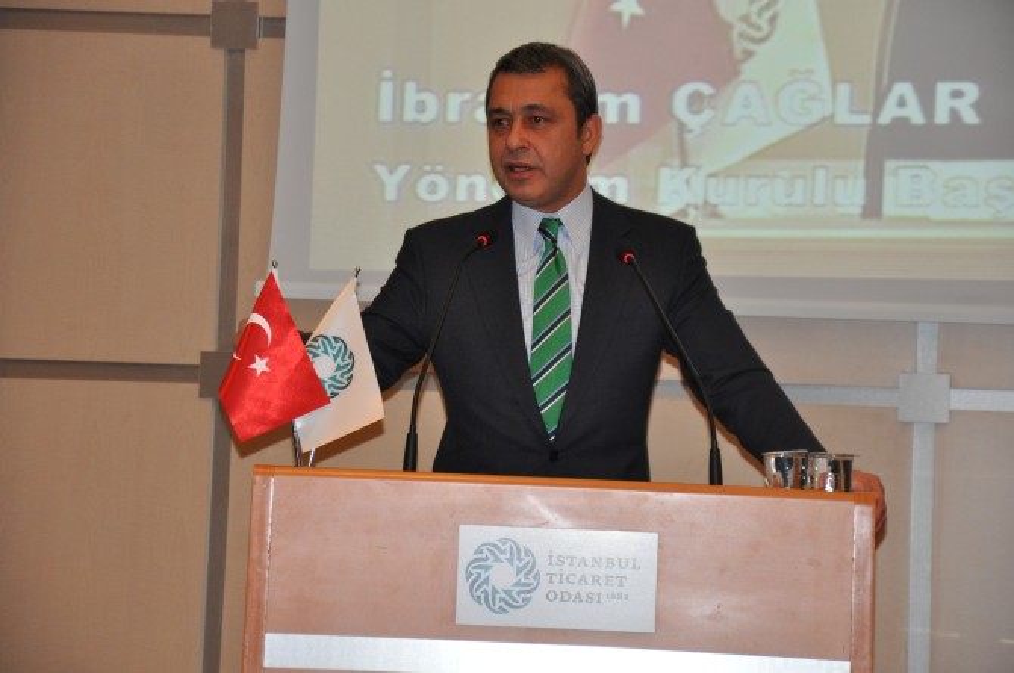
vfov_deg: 9.3
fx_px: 4135
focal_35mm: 147
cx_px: 507
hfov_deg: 14.0
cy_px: 336
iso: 800
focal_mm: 98
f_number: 5.6
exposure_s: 1/60
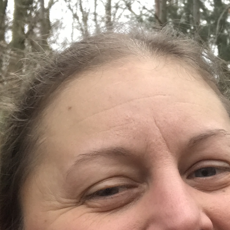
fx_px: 744
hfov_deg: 17.1
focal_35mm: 99
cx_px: 240
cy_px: 200
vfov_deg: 17.4
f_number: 2.2
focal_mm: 2.87
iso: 40
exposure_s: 1/33
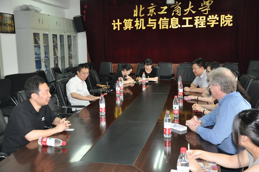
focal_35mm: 39
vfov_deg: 34.1
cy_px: 86
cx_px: 130
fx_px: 280
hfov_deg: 49.6
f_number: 4
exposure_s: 1/60
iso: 800
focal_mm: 26
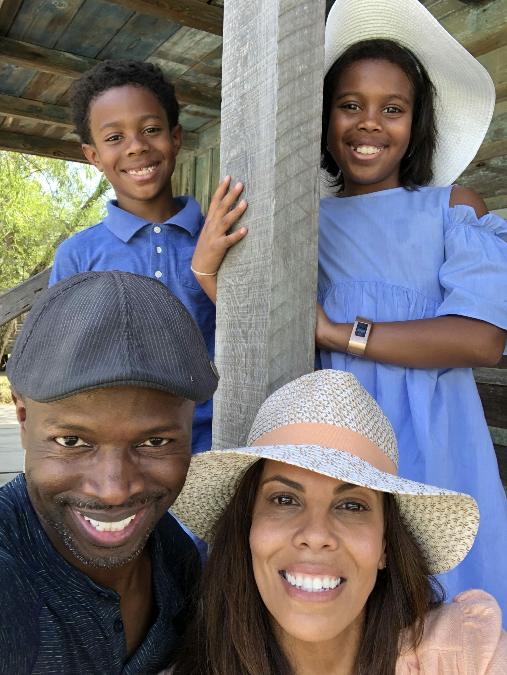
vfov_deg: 56.8
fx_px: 624
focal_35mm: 32
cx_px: 254
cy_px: 338
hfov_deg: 44.2
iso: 50
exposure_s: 1/120
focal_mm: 2.87
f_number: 2.2
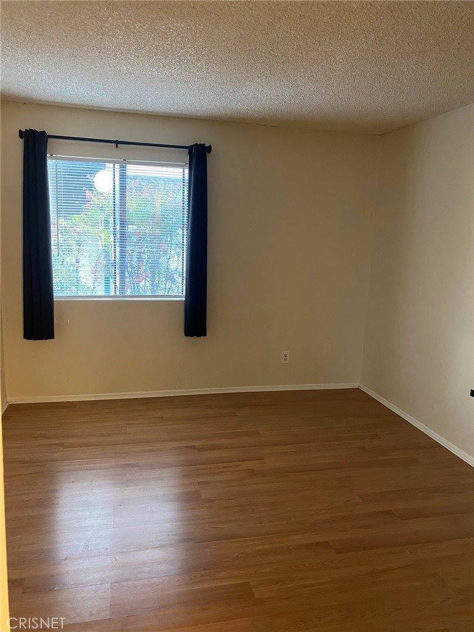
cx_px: 237
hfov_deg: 53.1
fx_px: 475
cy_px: 316
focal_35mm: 26
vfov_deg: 67.3
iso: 500
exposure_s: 1/40
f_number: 1.8
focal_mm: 4.25
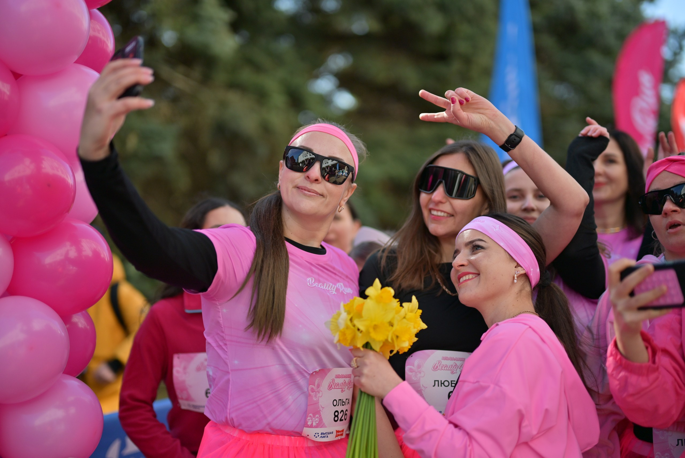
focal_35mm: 50
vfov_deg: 27.0
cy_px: 229
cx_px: 342
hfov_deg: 39.6
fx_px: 952
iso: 160
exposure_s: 1/6400
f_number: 1.2
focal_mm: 50
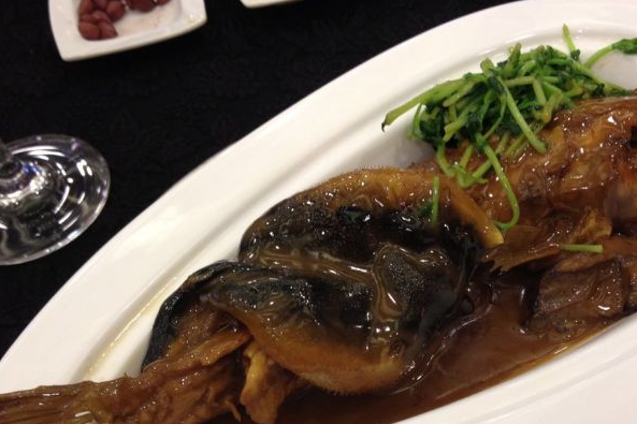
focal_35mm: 43
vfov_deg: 31.0
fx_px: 761
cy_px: 274
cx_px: 371
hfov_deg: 45.3
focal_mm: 4.28
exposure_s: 1/20
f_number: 2.4
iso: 125
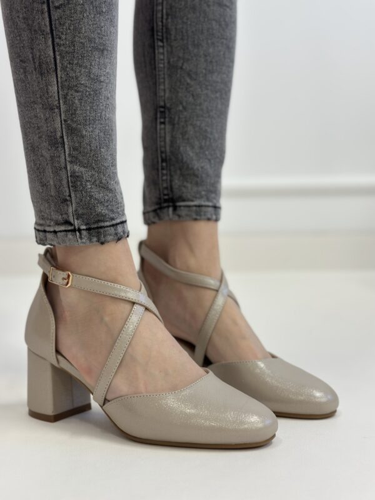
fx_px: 693
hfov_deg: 30.3
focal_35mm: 48
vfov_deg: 39.7
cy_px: 250
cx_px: 188
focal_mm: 6.86
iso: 125
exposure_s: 1/100
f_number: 1.78
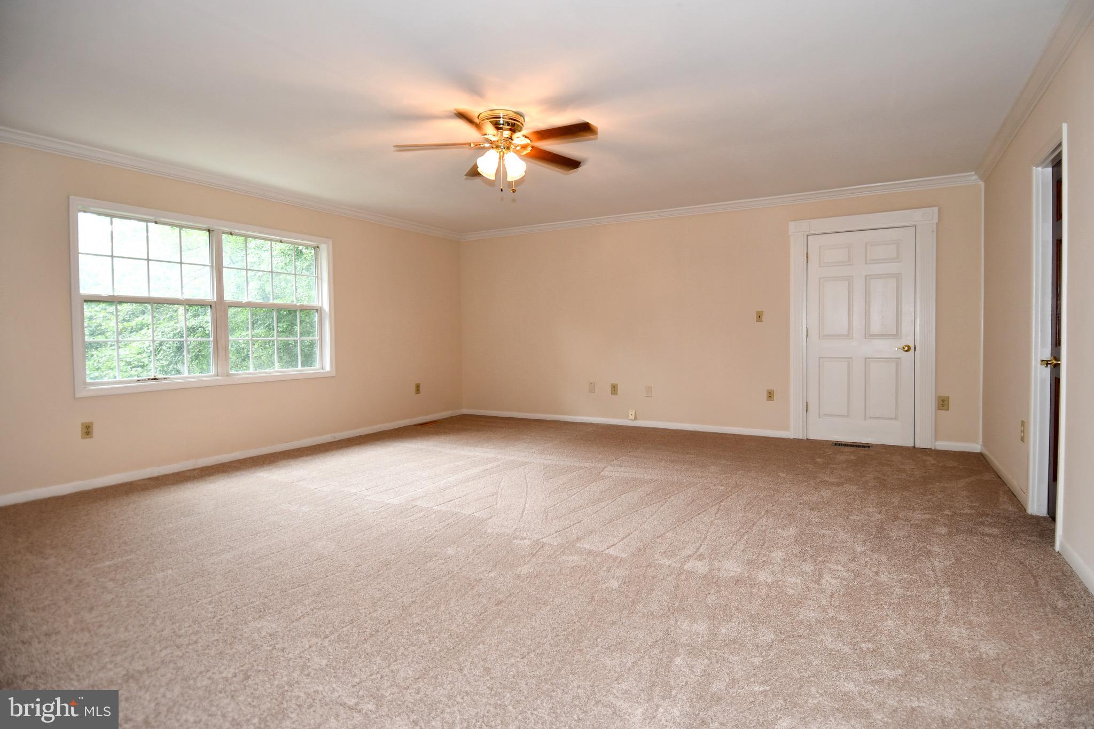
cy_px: 364
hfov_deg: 90.0
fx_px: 547
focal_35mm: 18
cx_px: 547
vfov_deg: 67.4
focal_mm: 12
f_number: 4
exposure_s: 1/60
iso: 320
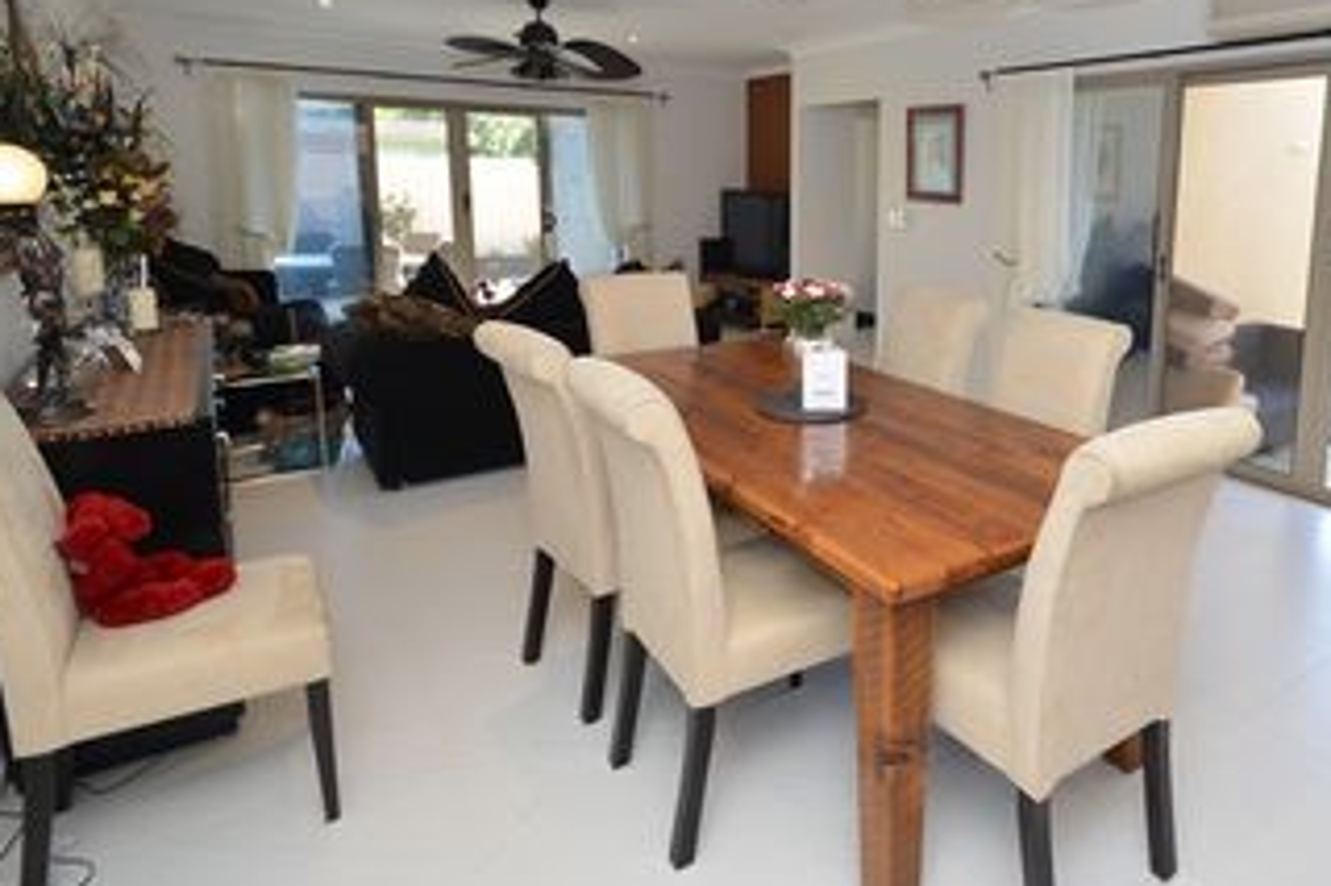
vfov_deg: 55.9
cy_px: 293
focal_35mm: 22
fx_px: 813
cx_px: 886
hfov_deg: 76.2
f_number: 4.5
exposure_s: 1/80
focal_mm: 10
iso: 400
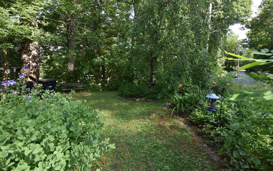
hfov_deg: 94.4
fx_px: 126
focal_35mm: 17
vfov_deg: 67.7
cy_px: 74
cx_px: 138
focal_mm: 10
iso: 400
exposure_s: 1/200
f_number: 7.1
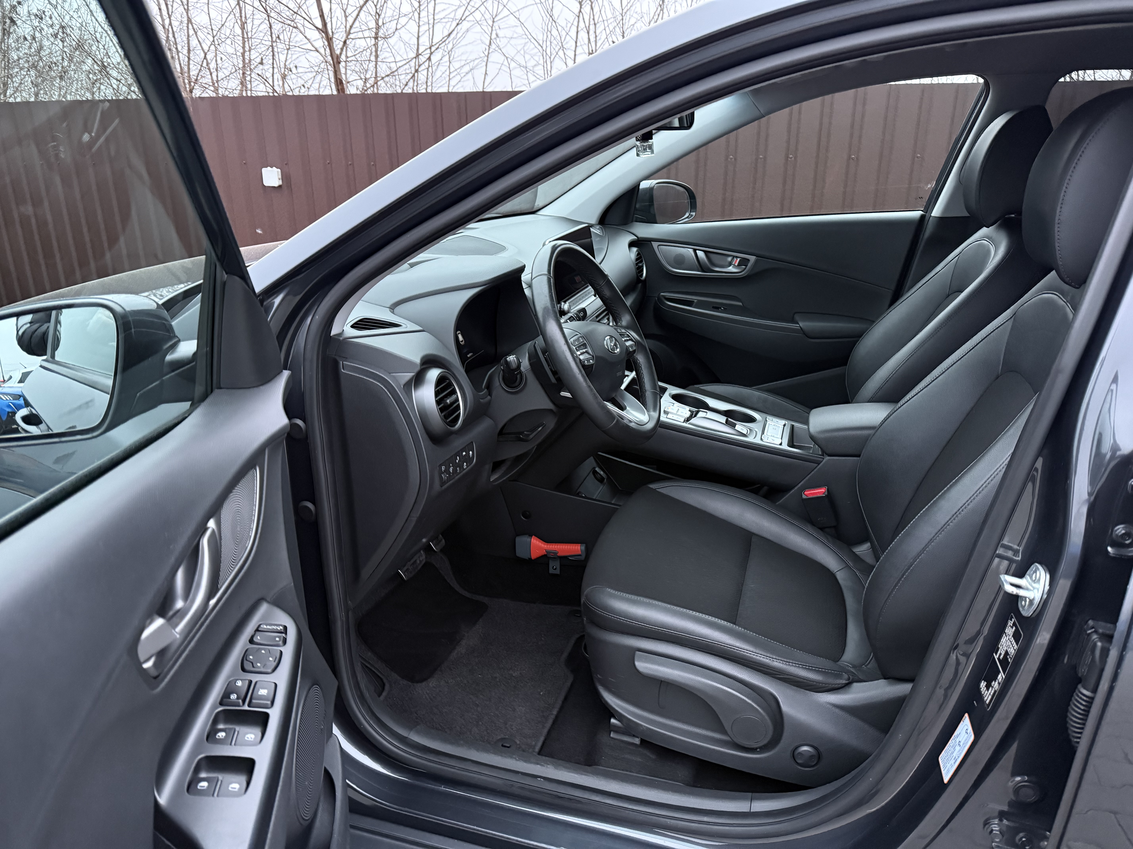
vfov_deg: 56.8
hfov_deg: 71.6
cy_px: 424
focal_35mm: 24
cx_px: 566
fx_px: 786
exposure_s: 1/60
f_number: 1.78
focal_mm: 6.76
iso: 800
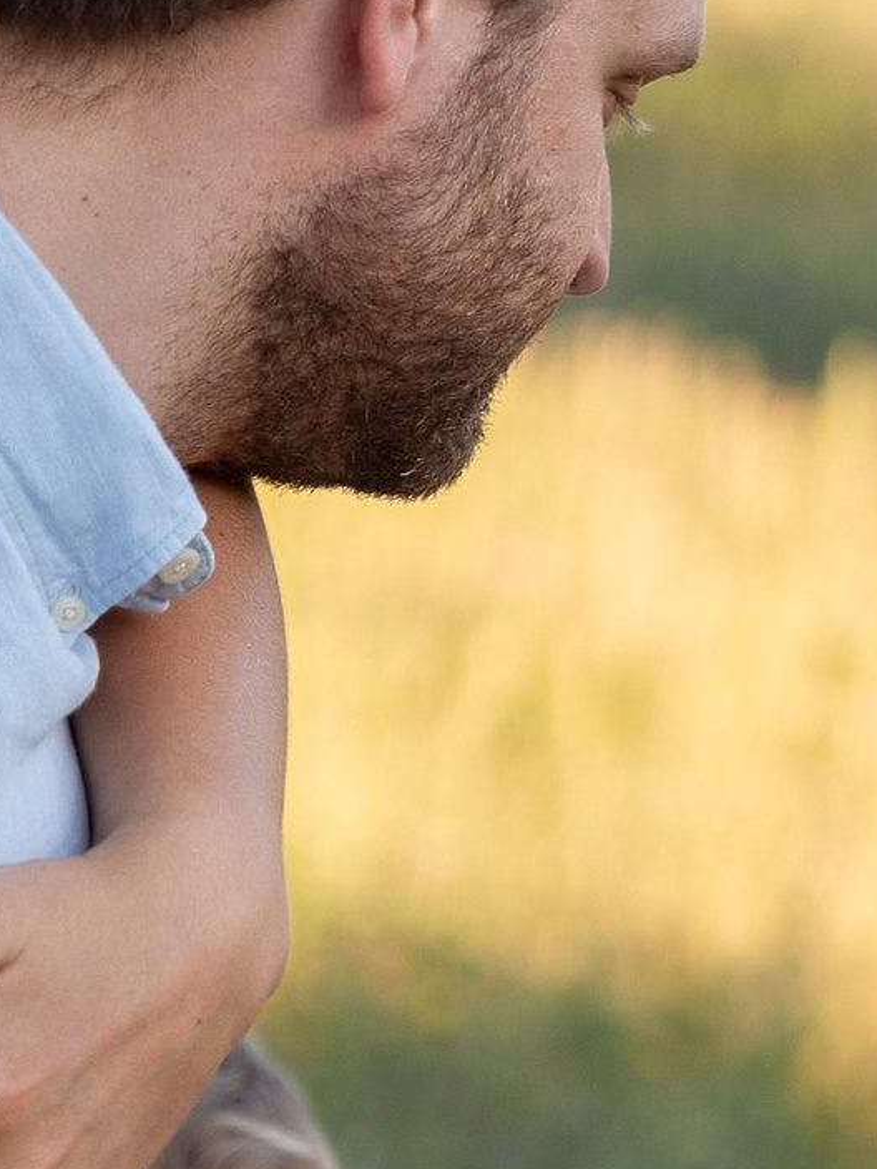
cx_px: 734
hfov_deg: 4.0
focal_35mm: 367
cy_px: 256
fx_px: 12397
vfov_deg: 5.4
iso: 200
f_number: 2.8
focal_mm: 70
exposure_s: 1/500
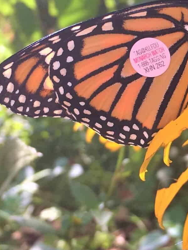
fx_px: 565
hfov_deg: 18.5
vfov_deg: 25.0
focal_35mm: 78
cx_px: 181
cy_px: 108
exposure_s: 1/248
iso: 25
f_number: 2.2
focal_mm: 4.15
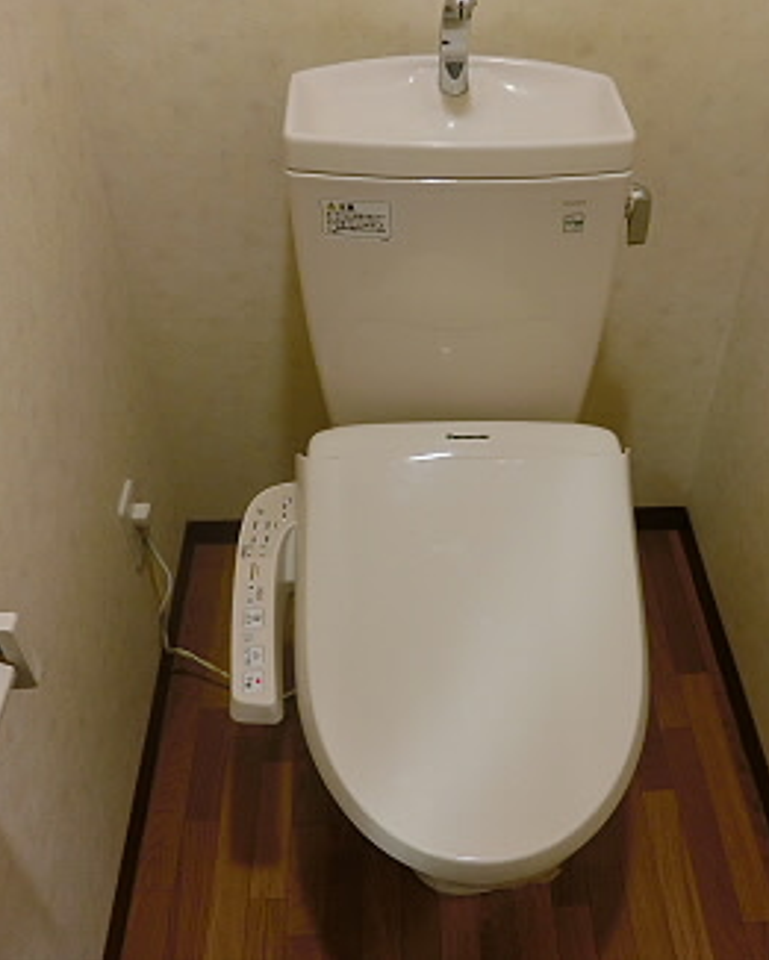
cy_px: 476
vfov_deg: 54.2
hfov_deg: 44.1
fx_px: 938
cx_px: 494
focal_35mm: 33
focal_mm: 5.4
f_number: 2.8
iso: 400
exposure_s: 1/40
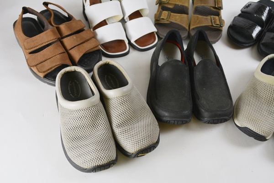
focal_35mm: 39
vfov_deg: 34.2
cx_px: 137
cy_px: 92
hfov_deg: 49.6
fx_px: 297
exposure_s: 1/125
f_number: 5.6
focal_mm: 26
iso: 280
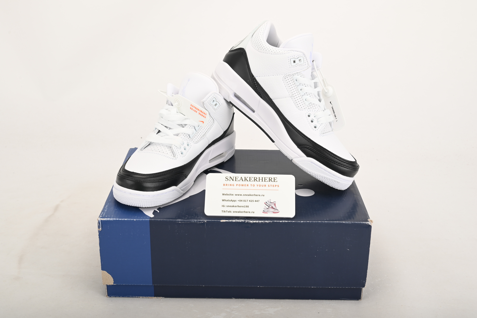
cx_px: 238
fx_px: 596
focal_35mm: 45
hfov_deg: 43.6
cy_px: 159
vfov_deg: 29.9
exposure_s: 1/200
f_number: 11
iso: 100
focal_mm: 45
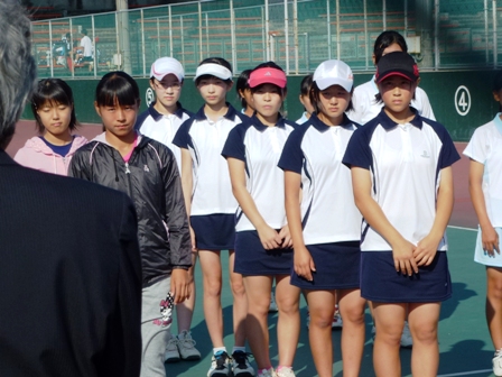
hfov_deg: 16.3
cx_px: 251
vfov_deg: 12.2
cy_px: 188
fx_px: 1755
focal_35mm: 121
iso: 100
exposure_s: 1/800
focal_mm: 21.7
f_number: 5.1
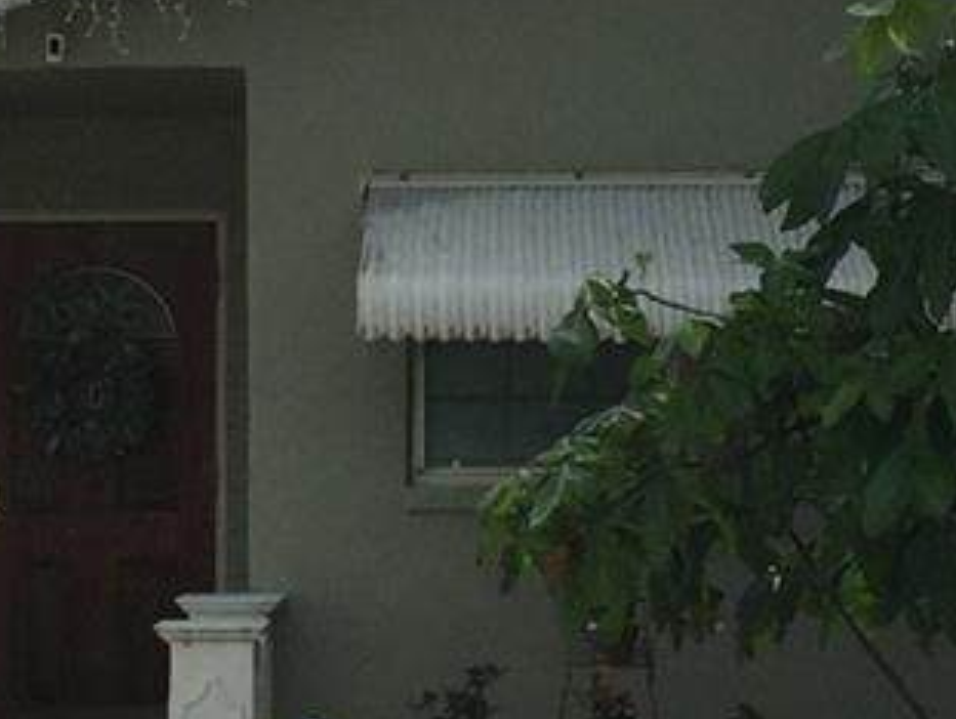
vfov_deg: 10.4
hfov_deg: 13.8
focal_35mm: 143
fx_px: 3954
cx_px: 547
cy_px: 160
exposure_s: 1/4405
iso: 32
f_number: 2.2
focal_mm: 4.15
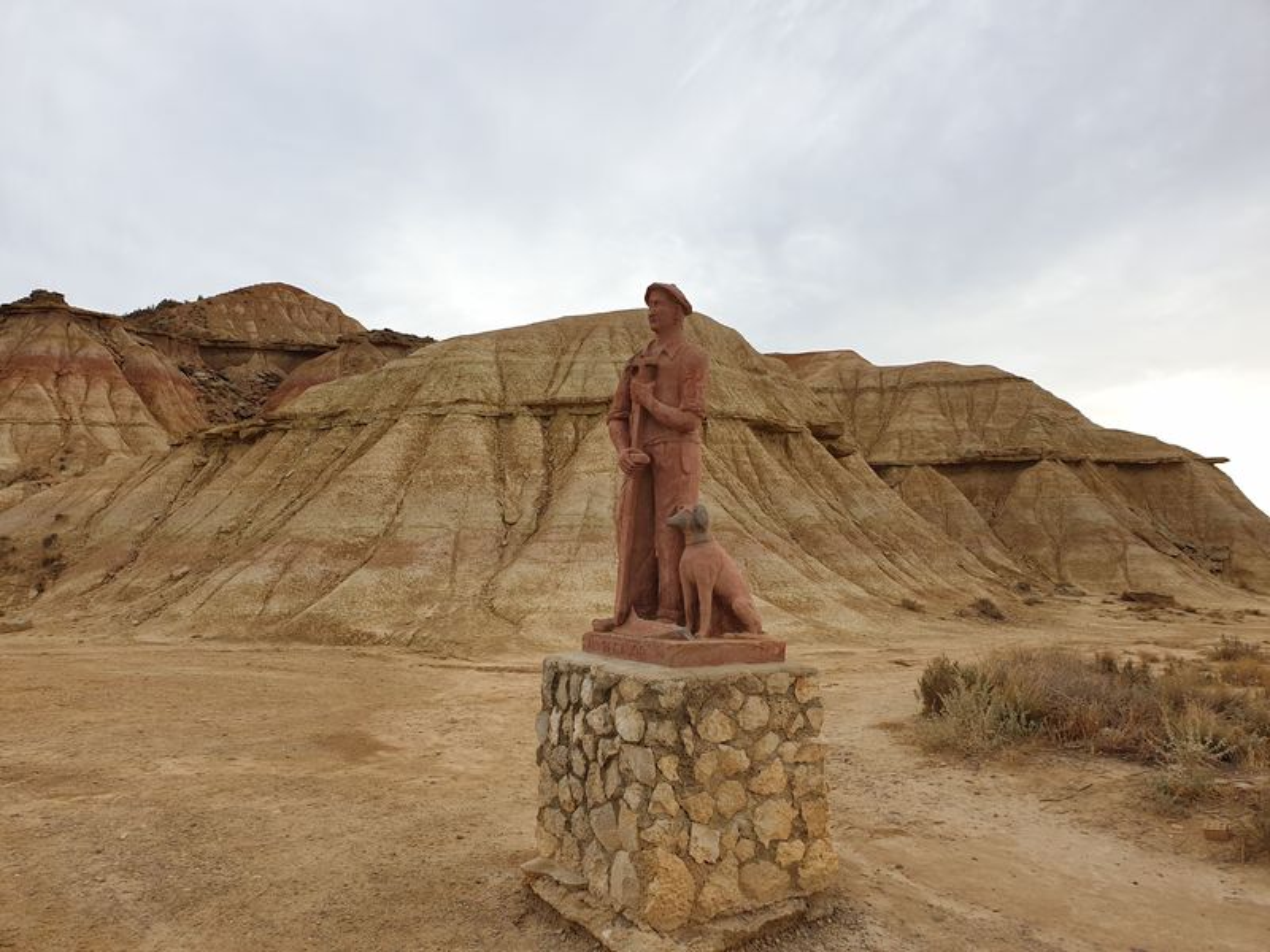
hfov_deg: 67.3
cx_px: 635
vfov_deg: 53.1
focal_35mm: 26
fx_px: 954
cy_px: 476
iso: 50
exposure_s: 1/309
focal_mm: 4.3
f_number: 2.4
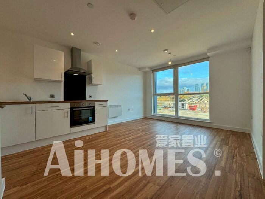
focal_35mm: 14
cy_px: 100
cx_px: 132
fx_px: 107
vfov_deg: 85.7
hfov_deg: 102.1
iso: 40
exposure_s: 1/212
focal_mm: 2.22
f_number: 2.2
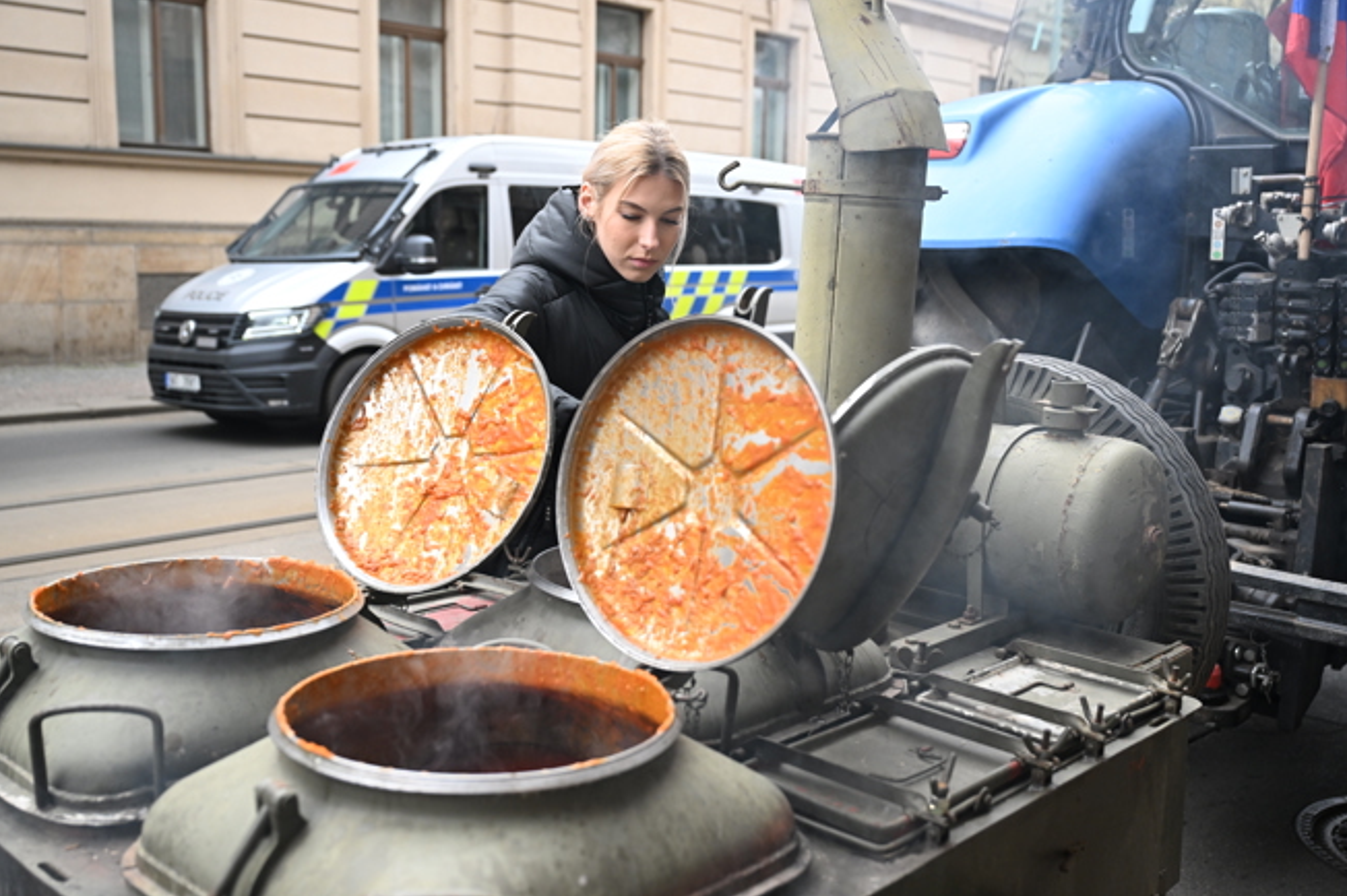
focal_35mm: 37
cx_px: 692
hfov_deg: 52.5
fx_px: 1366
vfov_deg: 36.3
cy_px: 460
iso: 1600
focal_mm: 34.5
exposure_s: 1/1250
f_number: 3.5
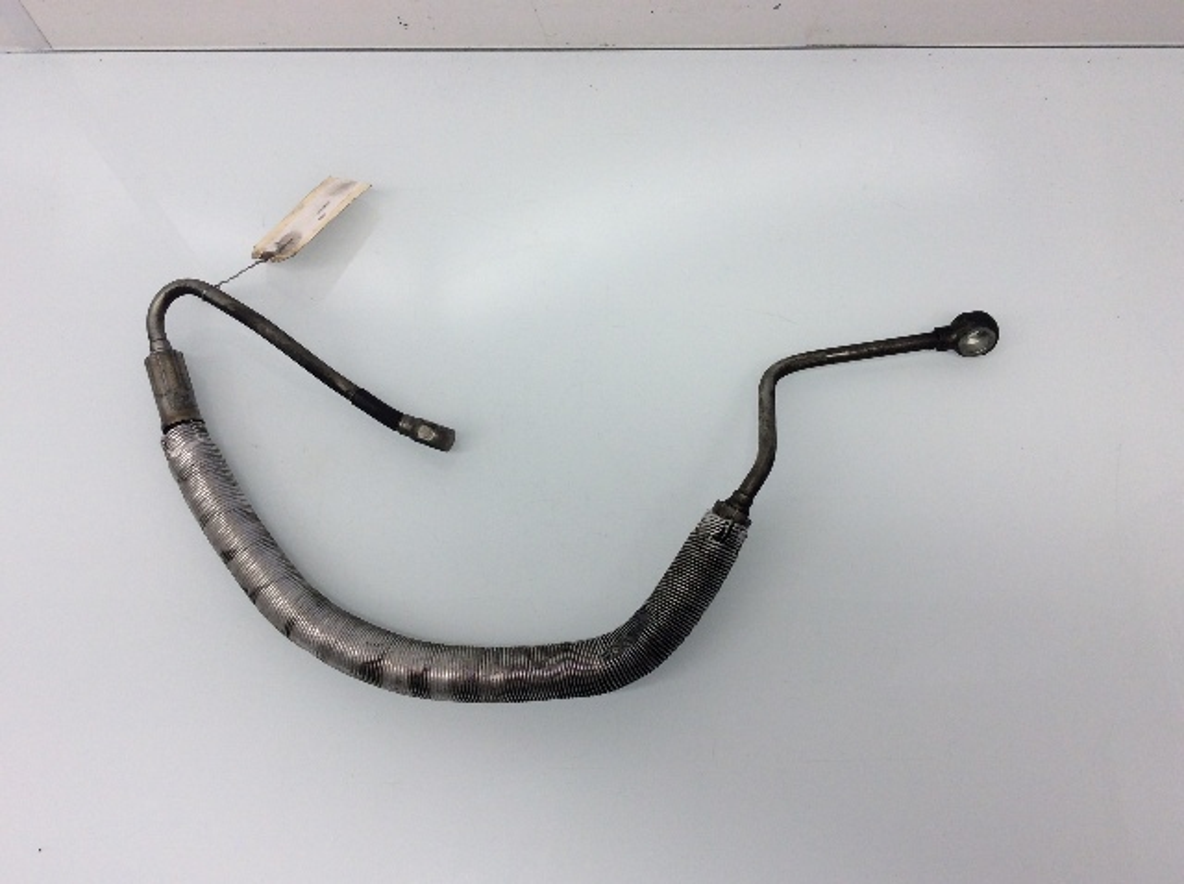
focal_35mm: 32
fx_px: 1093
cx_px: 592
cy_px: 442
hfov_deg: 56.9
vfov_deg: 44.1
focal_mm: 3.3
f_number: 2.4
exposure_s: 1/120
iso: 64
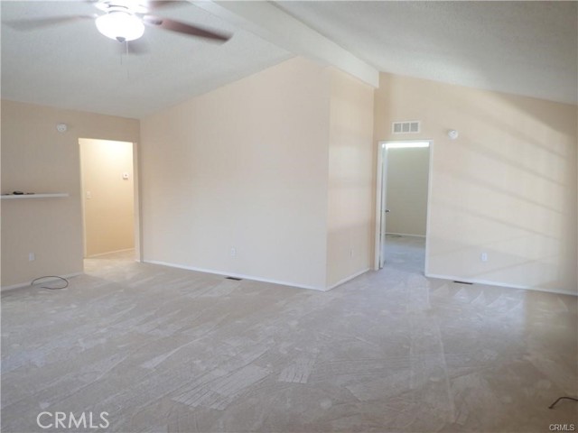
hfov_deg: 69.4
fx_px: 417
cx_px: 289
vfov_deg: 54.9
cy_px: 216
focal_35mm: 25
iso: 200
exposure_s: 1/30
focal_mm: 4.5
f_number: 2
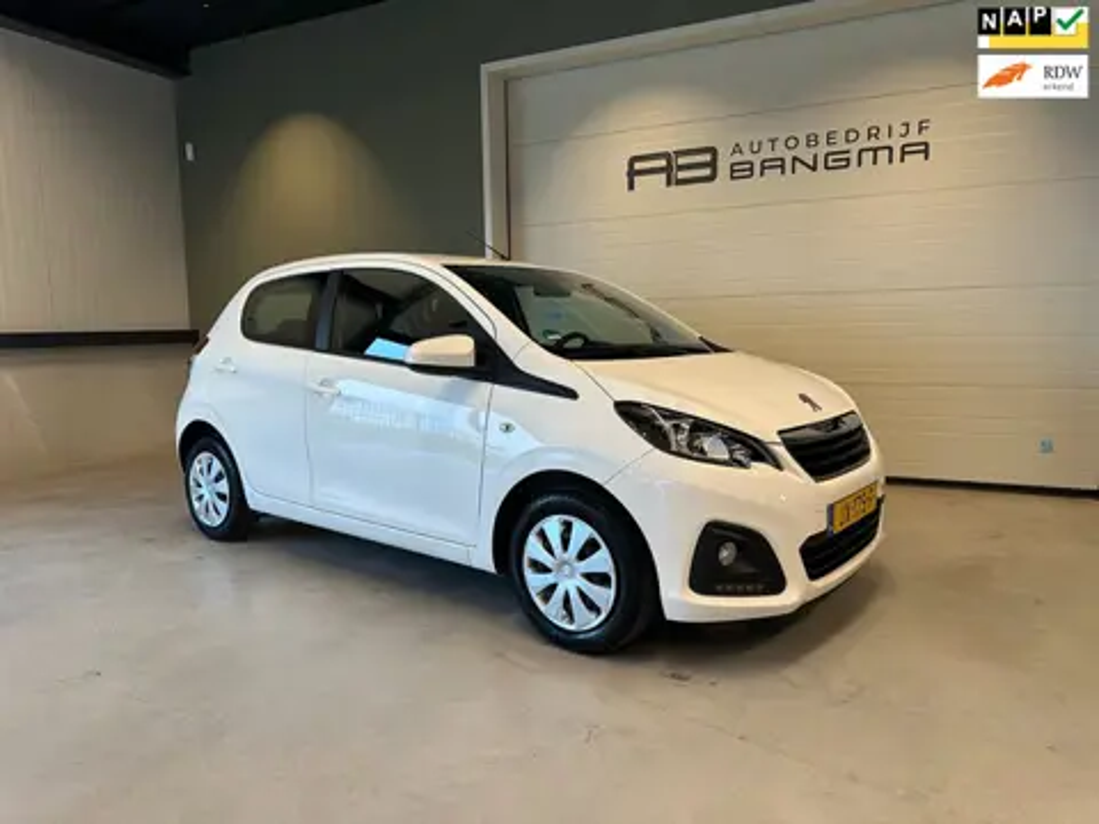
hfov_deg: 71.6
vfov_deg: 56.8
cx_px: 550
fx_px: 762
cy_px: 412
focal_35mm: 24
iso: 200
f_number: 1.78
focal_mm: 6.86
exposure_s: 1/121
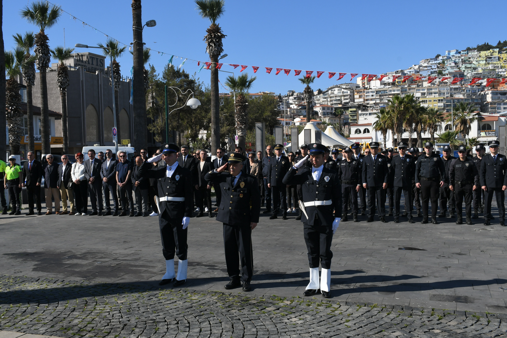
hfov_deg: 53.1
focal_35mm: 36
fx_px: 507
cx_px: 254
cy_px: 169
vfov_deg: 36.9
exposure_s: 1/400
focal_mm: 24
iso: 200
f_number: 10
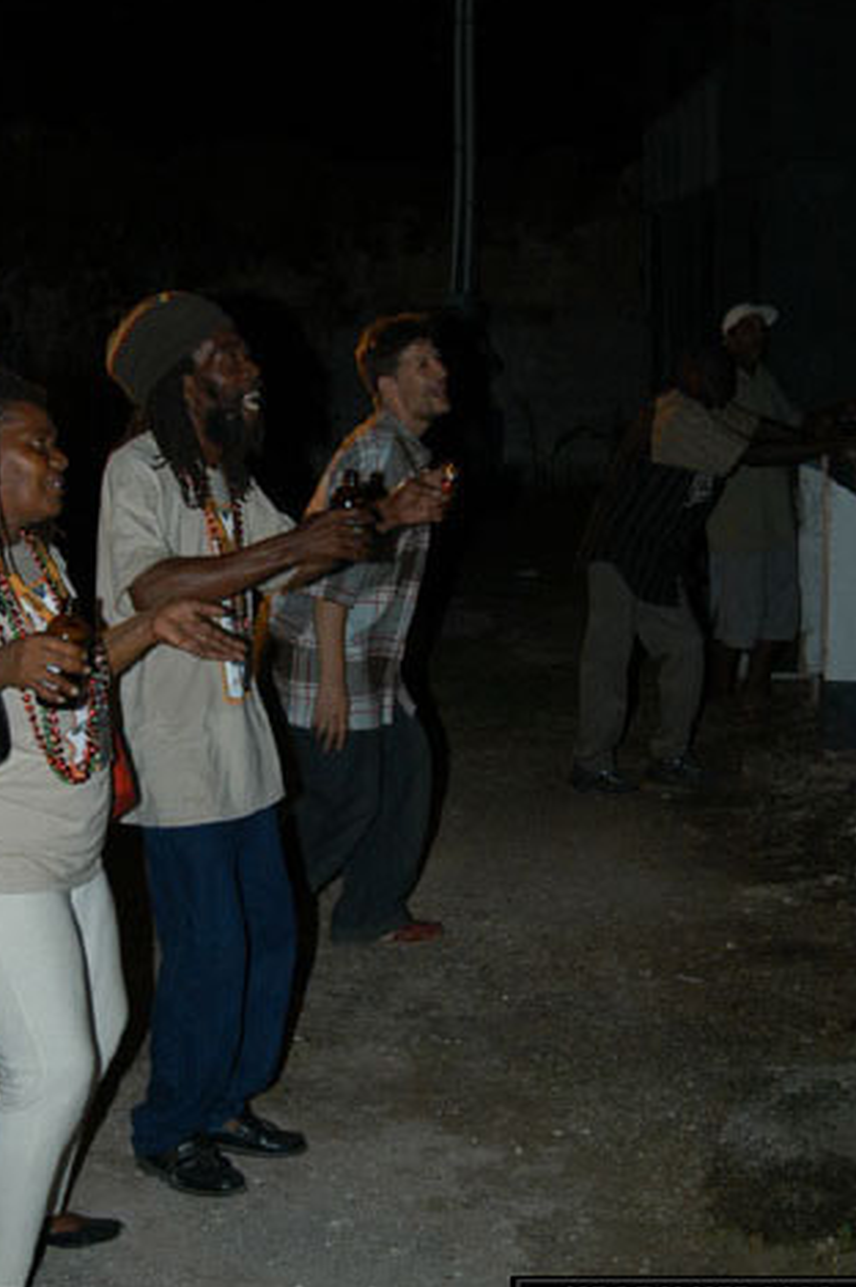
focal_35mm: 52
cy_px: 536
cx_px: 269
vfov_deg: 38.1
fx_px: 1857
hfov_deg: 25.8
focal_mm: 24
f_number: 5
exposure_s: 1/60
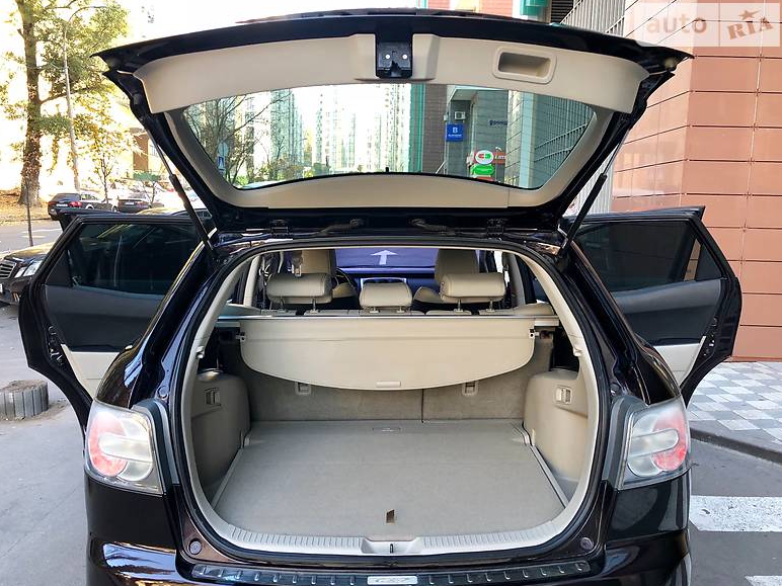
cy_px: 295
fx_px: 655
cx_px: 390
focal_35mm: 29
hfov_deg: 61.7
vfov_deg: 48.2
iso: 25
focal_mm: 4
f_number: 1.8
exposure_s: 1/33
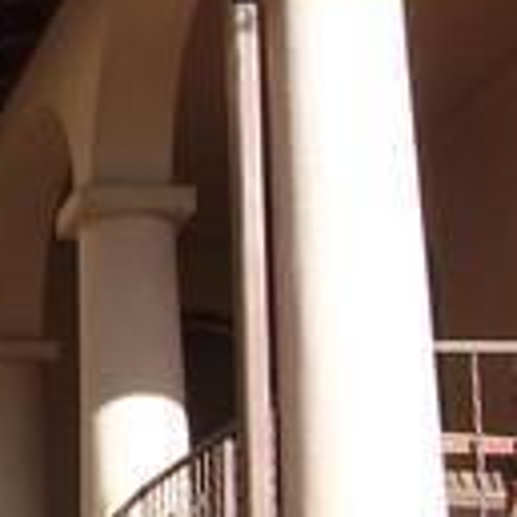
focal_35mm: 150
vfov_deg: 11.6
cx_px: -252
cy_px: 256
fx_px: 2535
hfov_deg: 11.2
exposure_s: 1/350
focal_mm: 8
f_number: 4.8
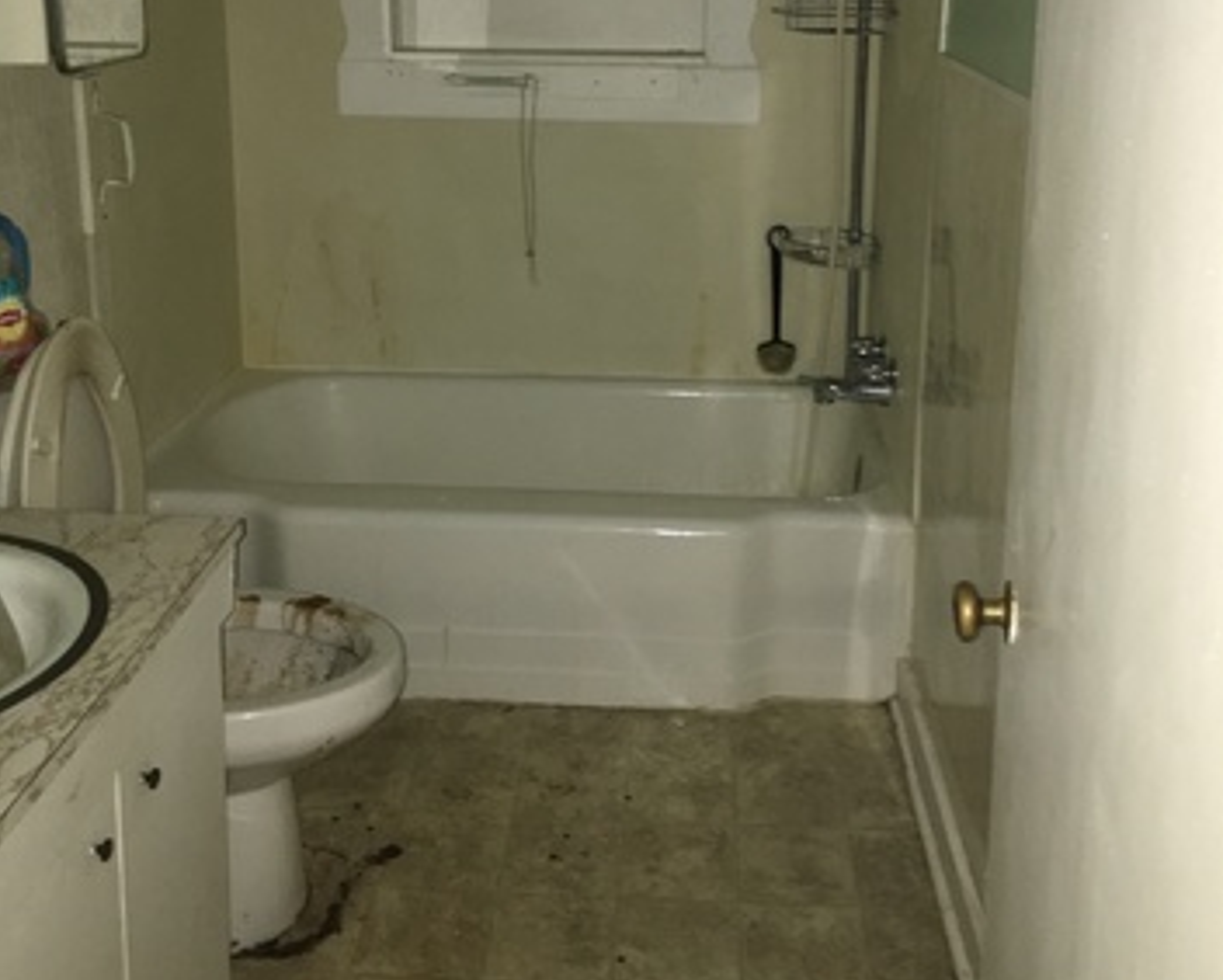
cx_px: 613
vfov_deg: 38.1
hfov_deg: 47.9
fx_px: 1376
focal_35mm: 38
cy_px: 235
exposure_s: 1/16
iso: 125
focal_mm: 4.15
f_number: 2.2
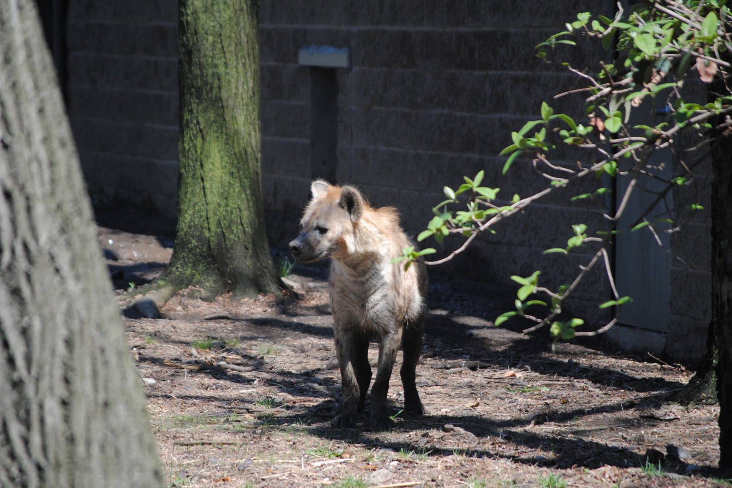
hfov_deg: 6.7
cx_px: 368
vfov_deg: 4.4
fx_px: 6283
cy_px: 249
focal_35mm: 309
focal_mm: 200
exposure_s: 1/500
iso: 320
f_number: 5.6
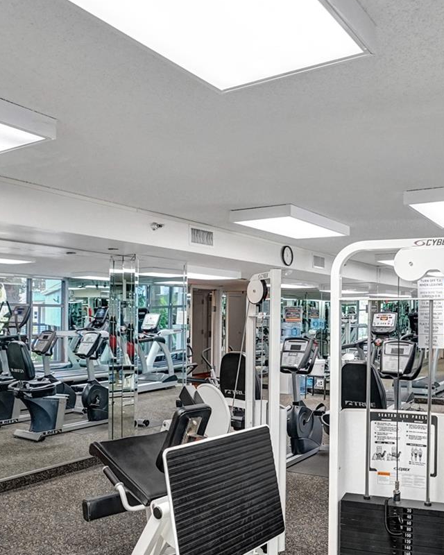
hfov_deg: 48.1
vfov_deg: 58.4
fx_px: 493
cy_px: 326
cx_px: 275
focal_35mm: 30
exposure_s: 1/200
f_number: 2.8
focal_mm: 16
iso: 1250
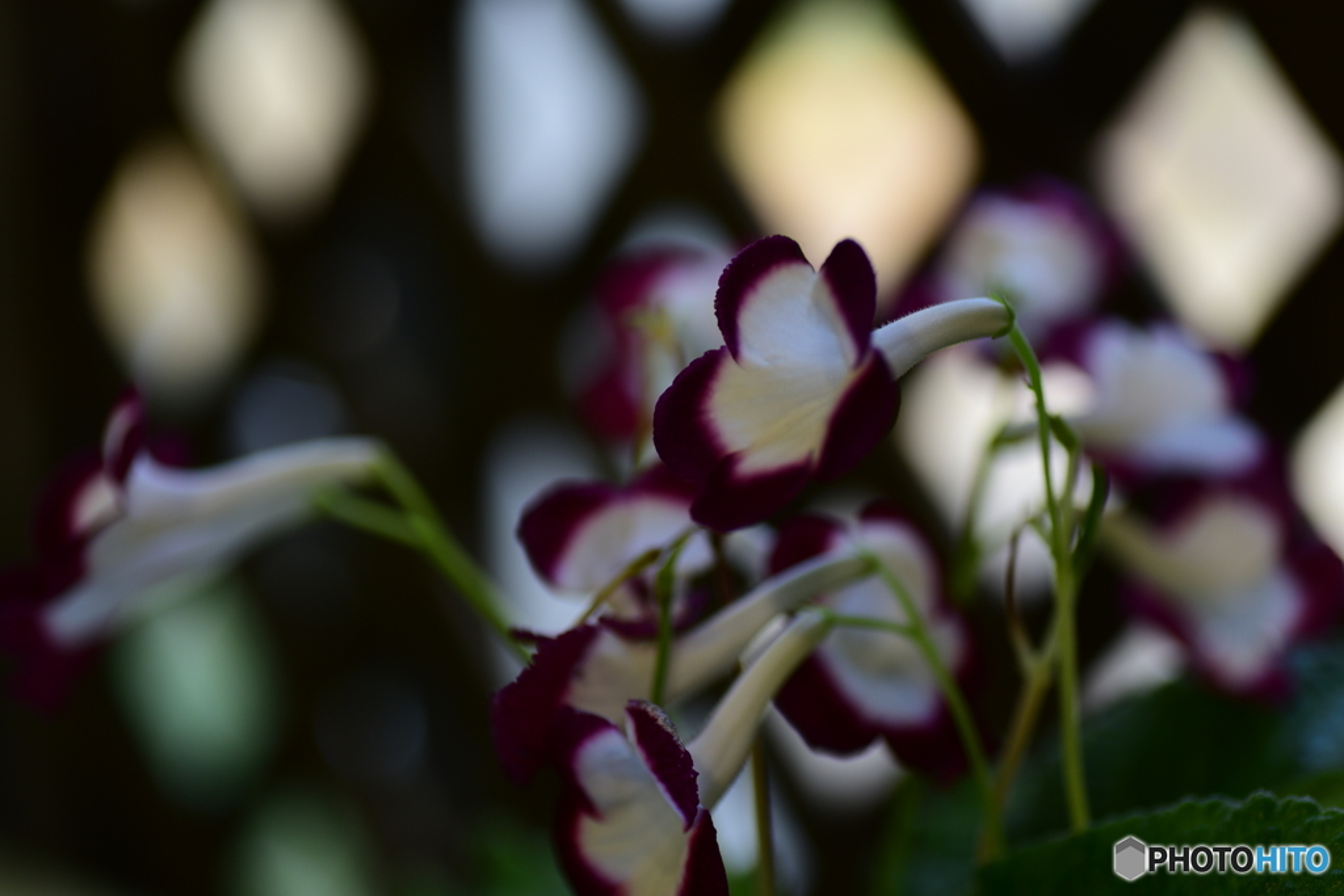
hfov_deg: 22.6
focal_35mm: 90
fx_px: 3360
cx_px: 672
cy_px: 448
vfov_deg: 15.2
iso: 320
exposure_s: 1/100
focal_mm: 90
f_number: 3.2
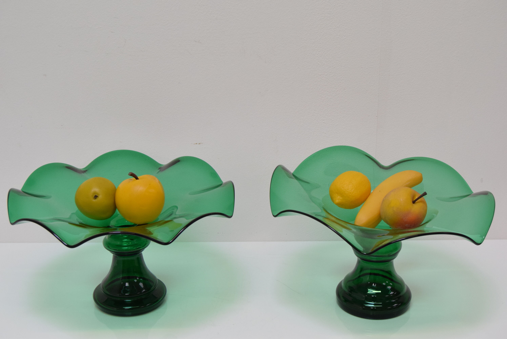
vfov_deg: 23.8
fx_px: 803
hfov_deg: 35.0
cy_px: 170
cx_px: 254
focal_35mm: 57
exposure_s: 1/200
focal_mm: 38
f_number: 7.1
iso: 1600
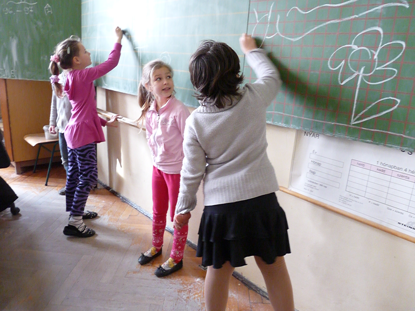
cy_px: 156
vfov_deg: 51.4
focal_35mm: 27
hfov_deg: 65.3
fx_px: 324
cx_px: 208
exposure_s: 1/30
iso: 800
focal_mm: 4.8
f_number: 2.8
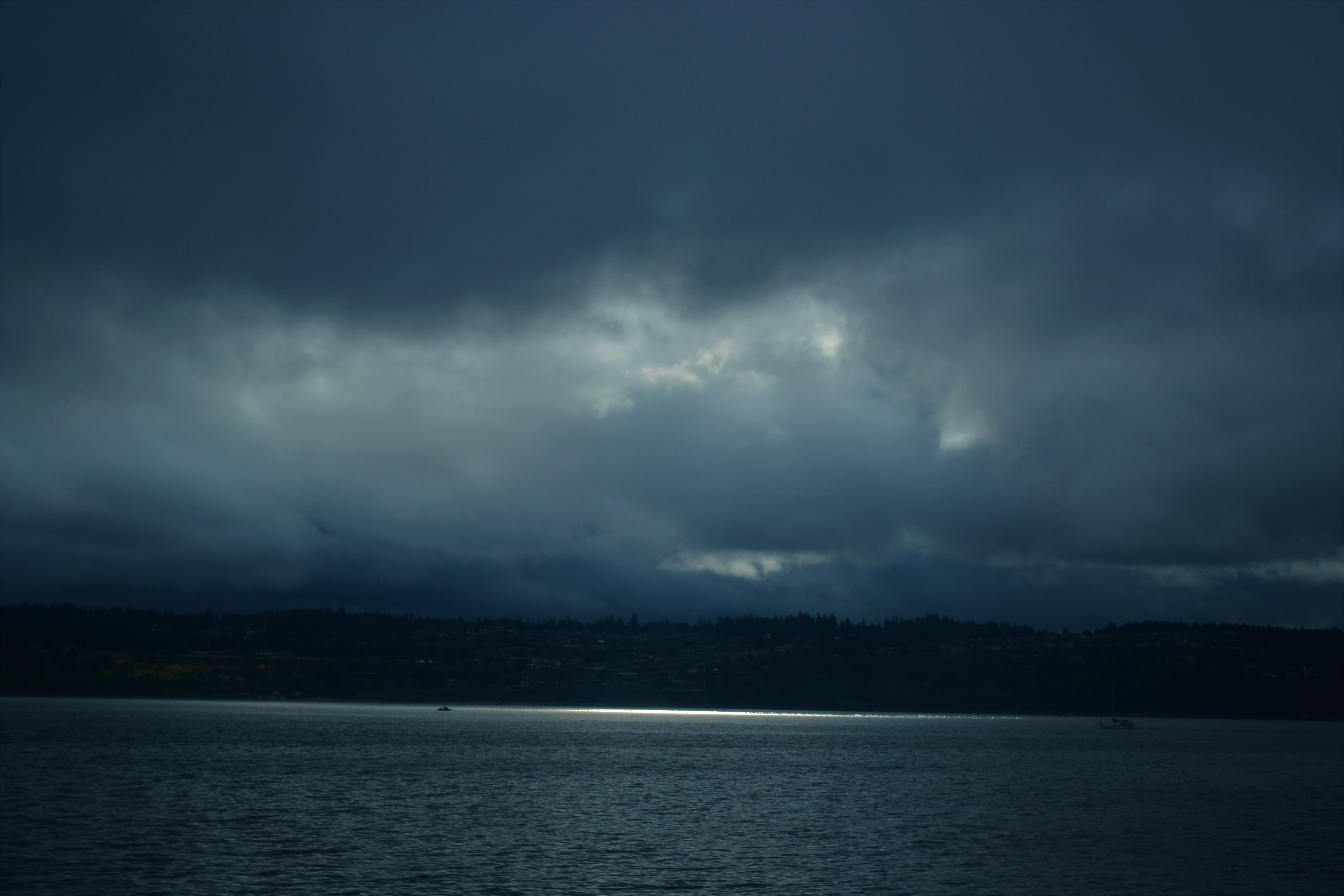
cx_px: 672
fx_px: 2240
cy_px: 448
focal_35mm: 60
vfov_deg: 22.6
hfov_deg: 33.4
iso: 100
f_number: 5.6
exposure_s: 1/200
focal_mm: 40
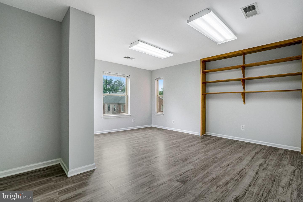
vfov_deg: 73.7
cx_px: 152
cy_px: 101
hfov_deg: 96.7
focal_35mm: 16
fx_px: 135
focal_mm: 16
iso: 1250
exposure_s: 1/160
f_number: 8
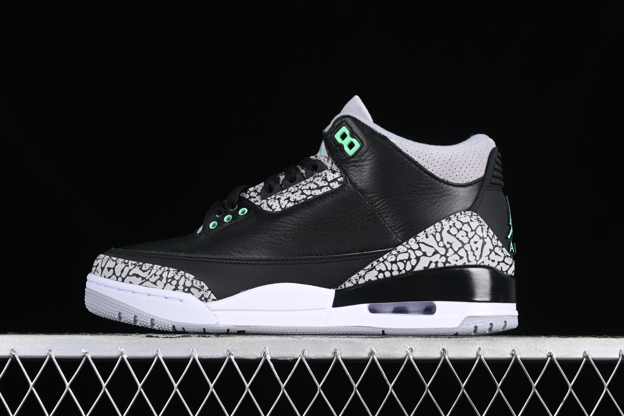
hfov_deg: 27.0
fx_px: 1300
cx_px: 312
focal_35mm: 75
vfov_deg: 18.2
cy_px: 208
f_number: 6.3
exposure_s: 1/60
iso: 160
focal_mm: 50
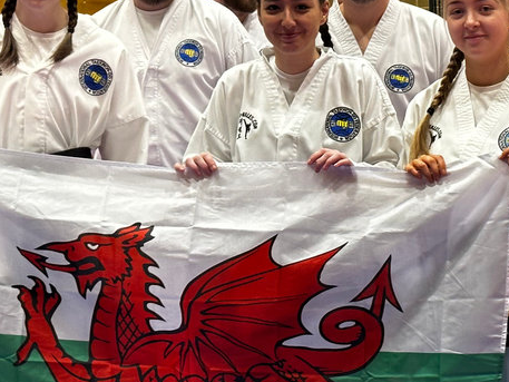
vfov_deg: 12.2
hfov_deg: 16.2
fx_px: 1780
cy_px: 257
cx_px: 365
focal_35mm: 121
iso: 125
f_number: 1.78
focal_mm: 6.86
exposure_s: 1/60
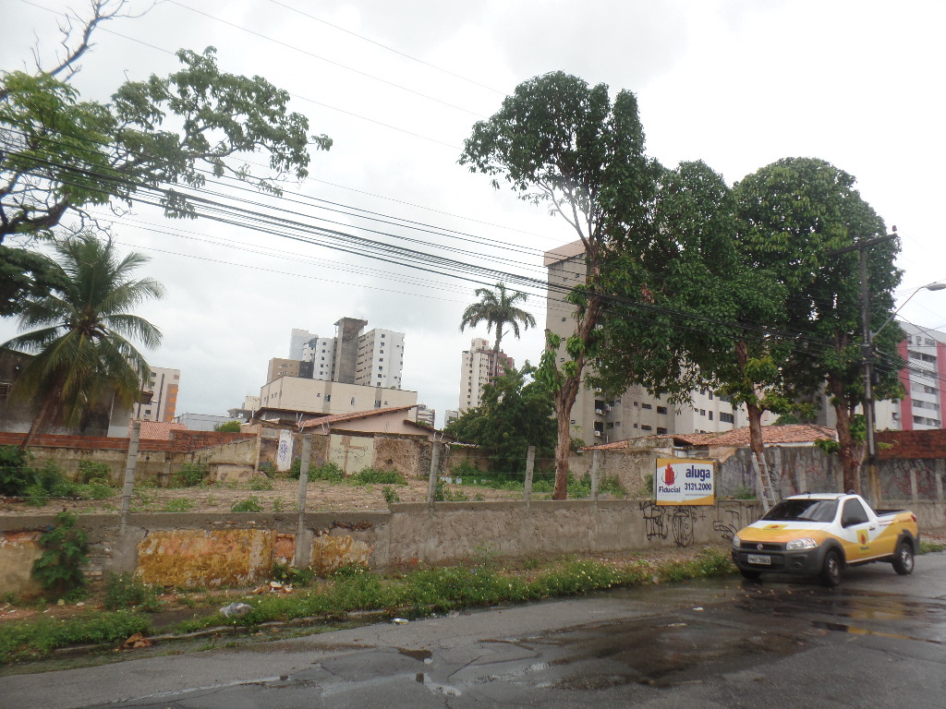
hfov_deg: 73.9
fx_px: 629
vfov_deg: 58.9
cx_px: 473
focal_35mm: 23
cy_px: 354
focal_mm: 4.1
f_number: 3.5
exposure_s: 1/750
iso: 80
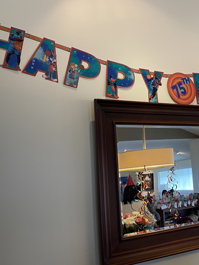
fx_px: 291
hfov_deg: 36.6
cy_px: 127
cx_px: 155
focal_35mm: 38
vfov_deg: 49.0
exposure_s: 1/60
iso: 125
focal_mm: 4.25
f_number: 1.8
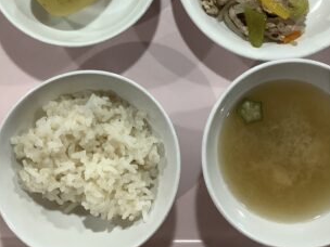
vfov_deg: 28.1
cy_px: 61
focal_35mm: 51
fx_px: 486
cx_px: 166
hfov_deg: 37.5
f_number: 2.4
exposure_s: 1/60
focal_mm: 3.3
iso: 100
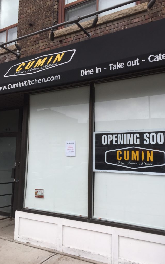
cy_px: 131
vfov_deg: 61.2
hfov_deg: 40.6
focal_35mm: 31
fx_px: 223
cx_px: 82
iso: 32
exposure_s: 1/439
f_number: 2.2
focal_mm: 4.15
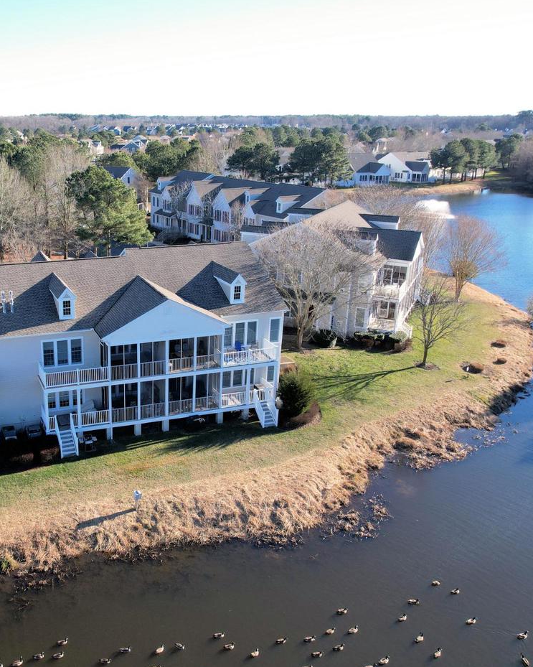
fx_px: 631
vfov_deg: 55.7
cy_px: 330
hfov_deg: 44.4
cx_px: 137
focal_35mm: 32
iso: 100
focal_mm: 8.38
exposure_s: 1/640
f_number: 2.8
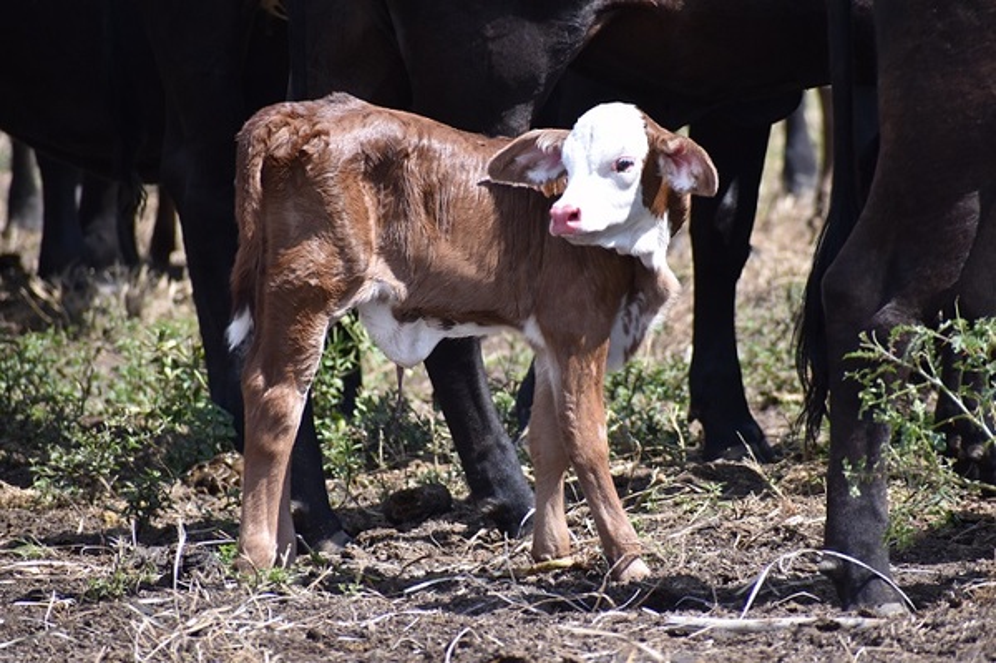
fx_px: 12439
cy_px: 332
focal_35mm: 450
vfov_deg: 3.0
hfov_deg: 4.6
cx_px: 498
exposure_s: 1/1000
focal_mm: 300
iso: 560
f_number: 6.3
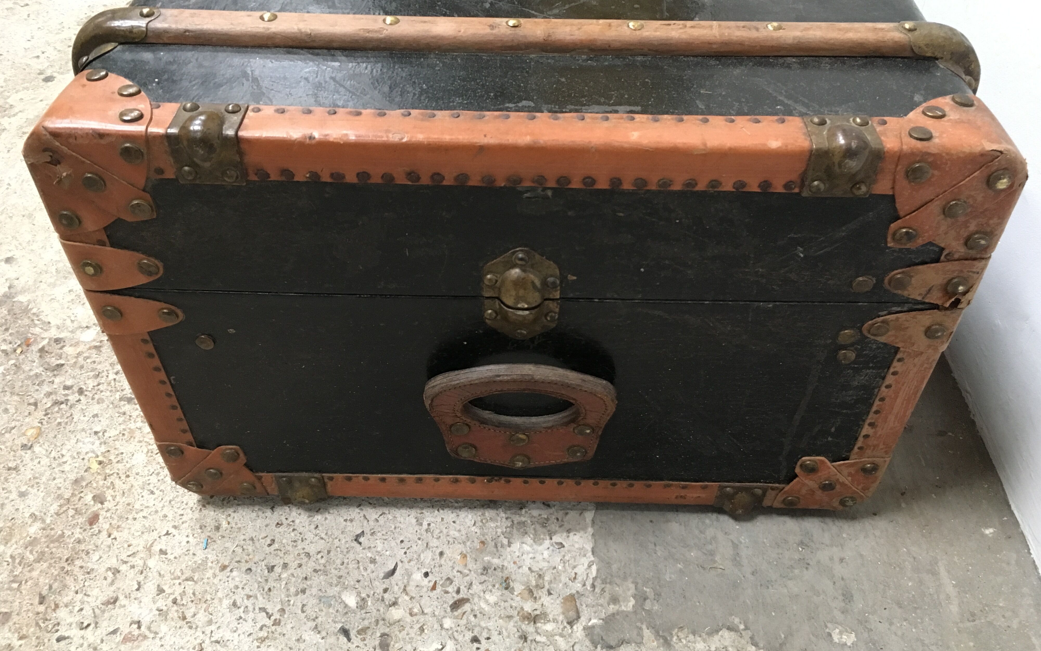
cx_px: 520
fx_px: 880
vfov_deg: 40.6
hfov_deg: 61.2
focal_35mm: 31
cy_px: 318
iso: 200
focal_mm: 4.15
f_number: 2.2
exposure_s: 1/20
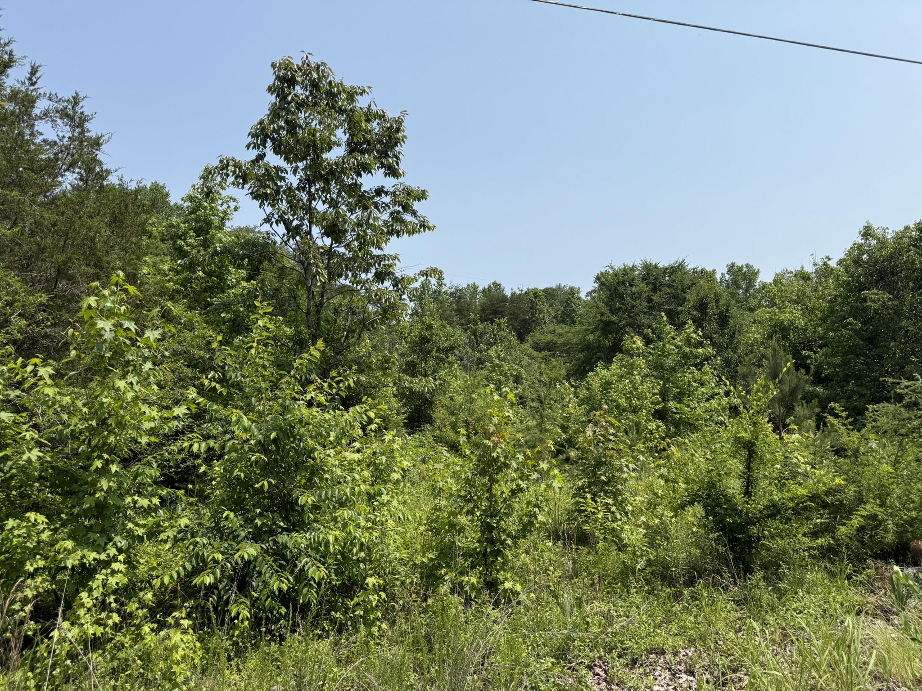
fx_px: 639
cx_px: 461
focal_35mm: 24
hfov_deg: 71.6
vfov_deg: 56.8
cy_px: 346
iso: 80
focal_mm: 6.76
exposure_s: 1/4975
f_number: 1.78
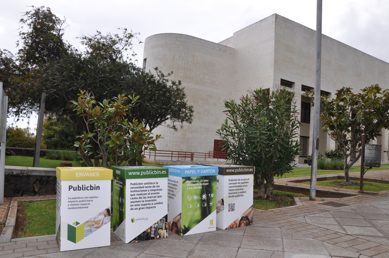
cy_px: 129
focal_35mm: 27
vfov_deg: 47.8
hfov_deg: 67.4
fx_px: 291
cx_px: 194
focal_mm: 18
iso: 500
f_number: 11
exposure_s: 1/200
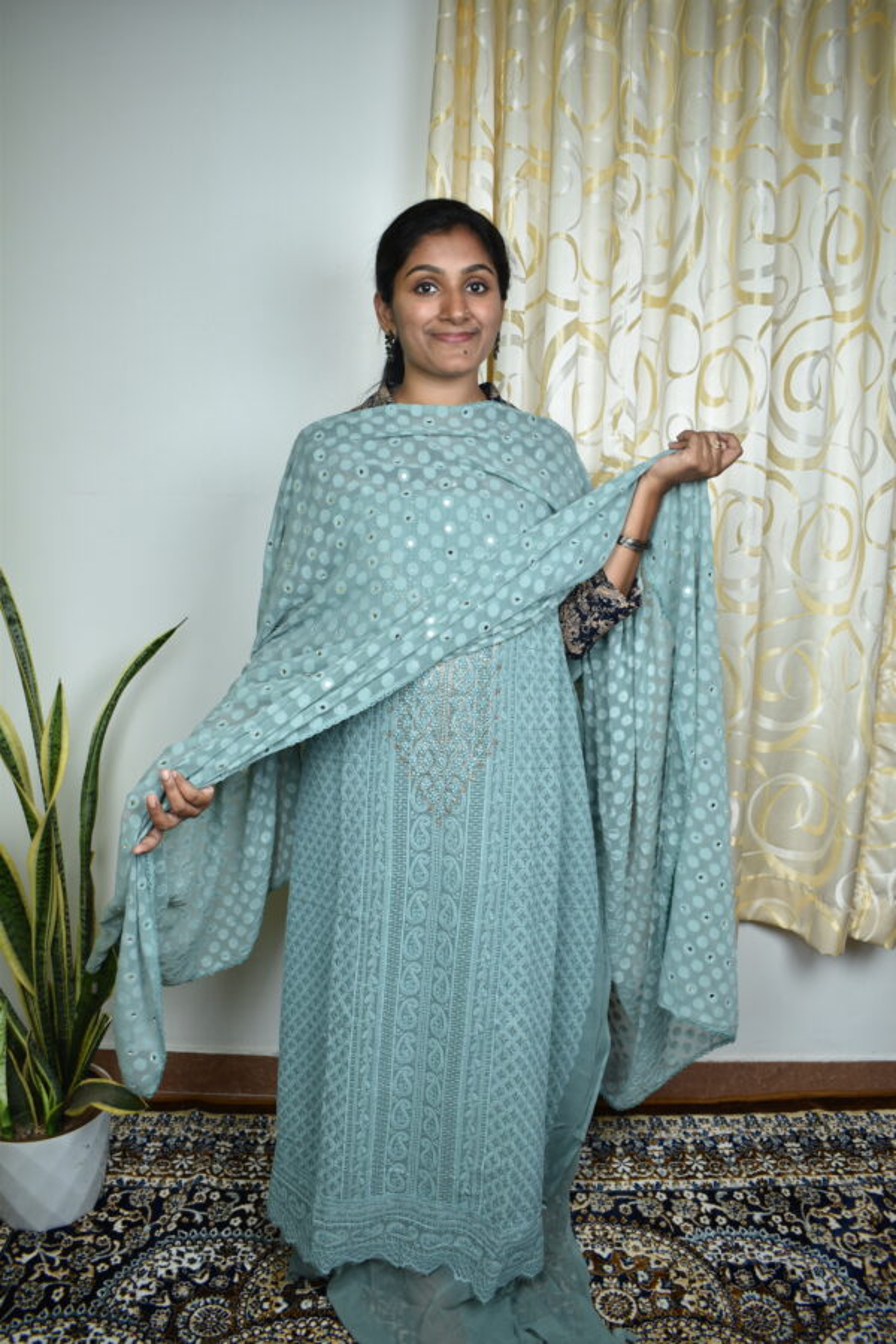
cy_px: 672
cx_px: 448
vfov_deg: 67.4
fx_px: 1008
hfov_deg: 47.9
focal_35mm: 27
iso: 200
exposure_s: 1/60
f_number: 4.5
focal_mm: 18
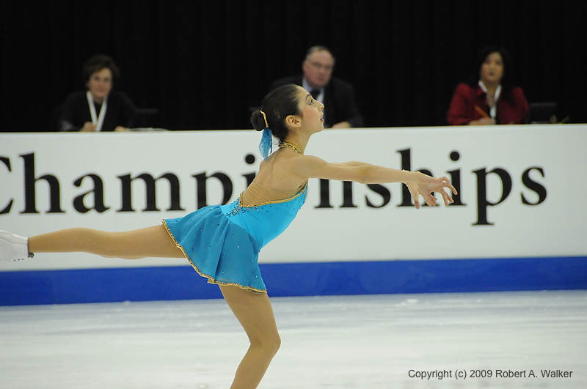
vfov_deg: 4.6
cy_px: 194
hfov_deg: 6.9
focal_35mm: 300
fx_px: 4885
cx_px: 294
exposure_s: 1/640
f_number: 5.6
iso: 3200
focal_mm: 200
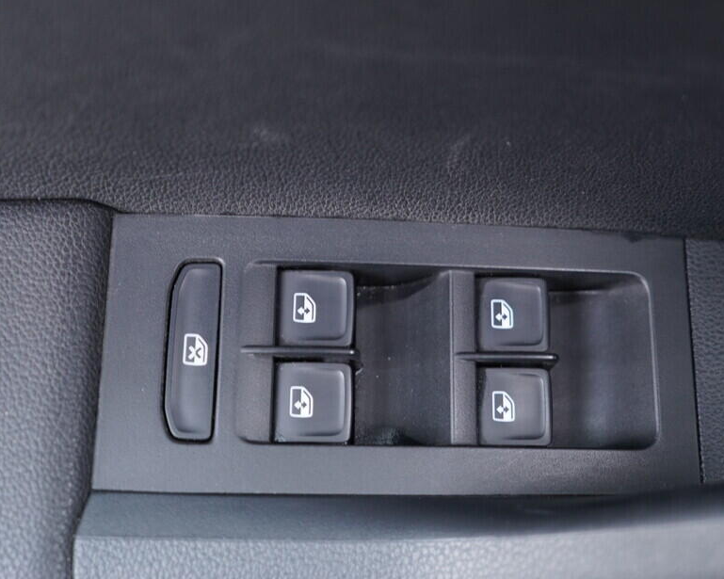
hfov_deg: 41.0
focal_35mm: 45
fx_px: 964
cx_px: 419
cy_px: 290
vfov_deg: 33.4
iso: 500
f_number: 2.8
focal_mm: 24
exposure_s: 1/40
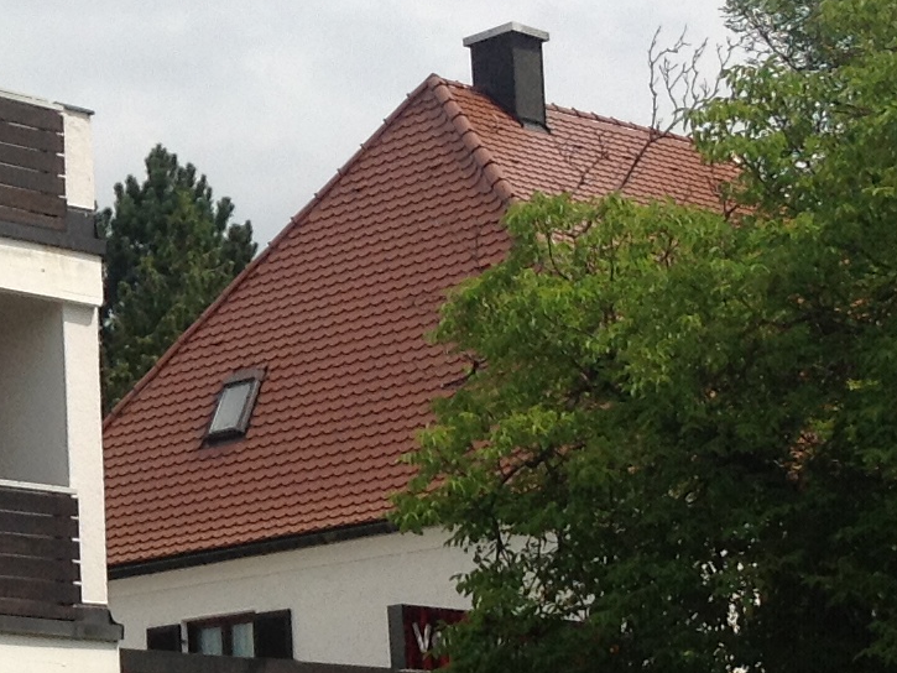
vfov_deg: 11.8
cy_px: 511
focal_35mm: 125
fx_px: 3240
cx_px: -351
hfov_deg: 14.9
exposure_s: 1/2747
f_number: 2.4
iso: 50
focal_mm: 4.28
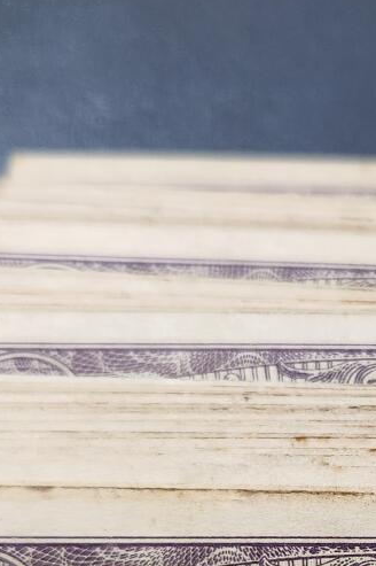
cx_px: 429
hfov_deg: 19.1
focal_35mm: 68
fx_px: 1067
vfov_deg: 28.1
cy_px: 553
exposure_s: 1/100
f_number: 1.8
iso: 500
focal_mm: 5.4
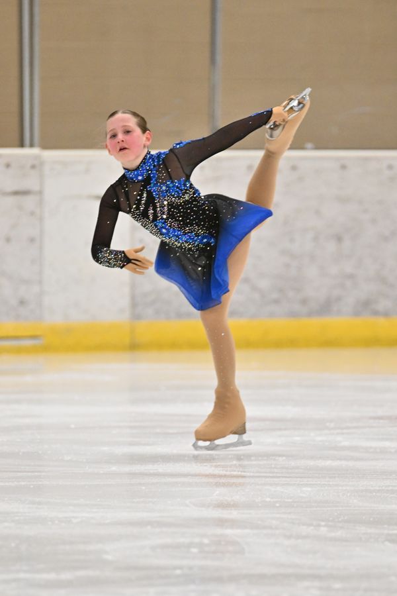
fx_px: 7443
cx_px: 198
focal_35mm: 450
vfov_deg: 4.6
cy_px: 298
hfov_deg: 3.1
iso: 3200
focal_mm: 300
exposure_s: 1/800
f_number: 3.5
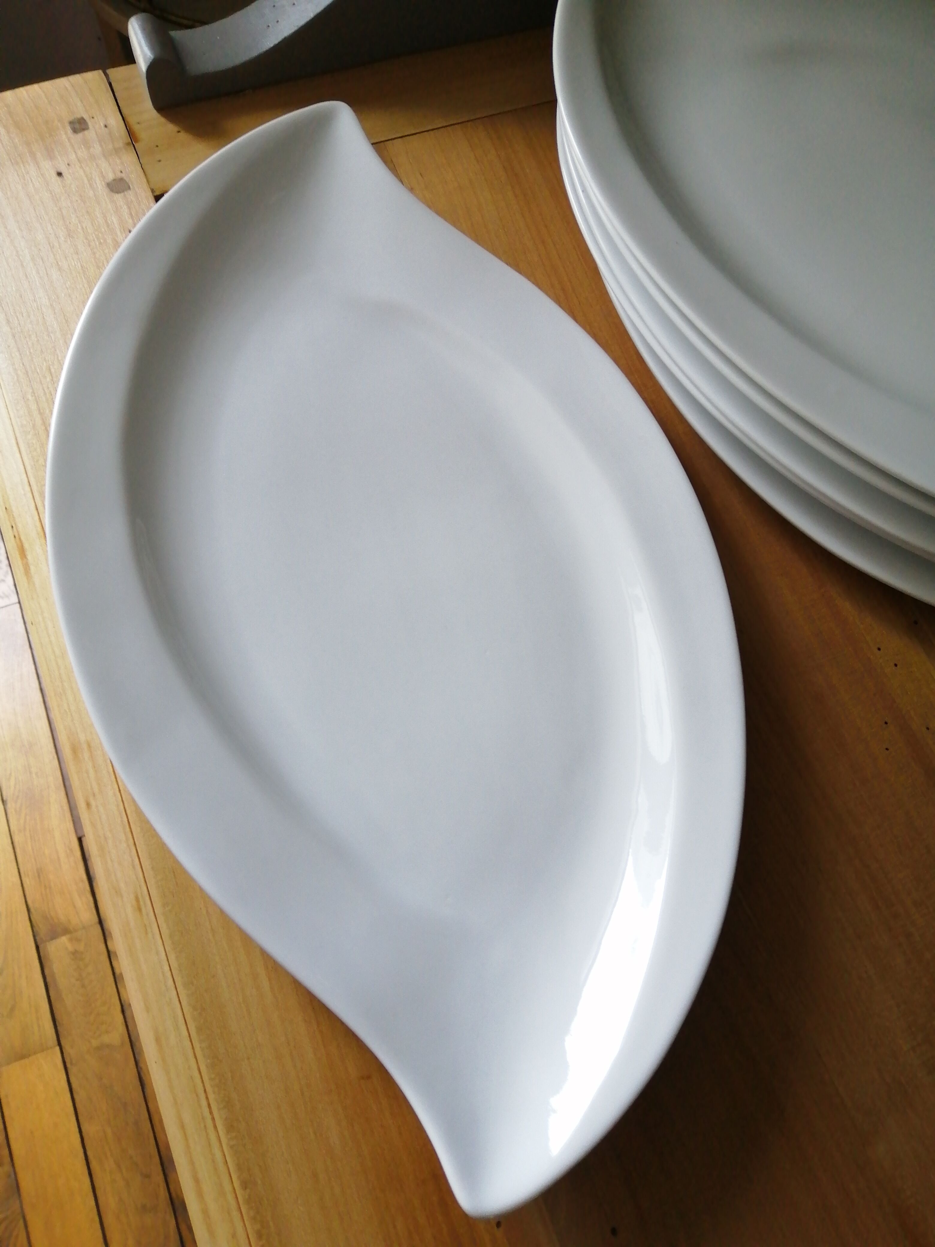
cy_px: 624
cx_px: 468
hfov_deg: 53.1
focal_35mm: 26
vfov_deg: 67.3
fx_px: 936
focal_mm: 3.6
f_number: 1.8
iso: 100
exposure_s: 1/33.3
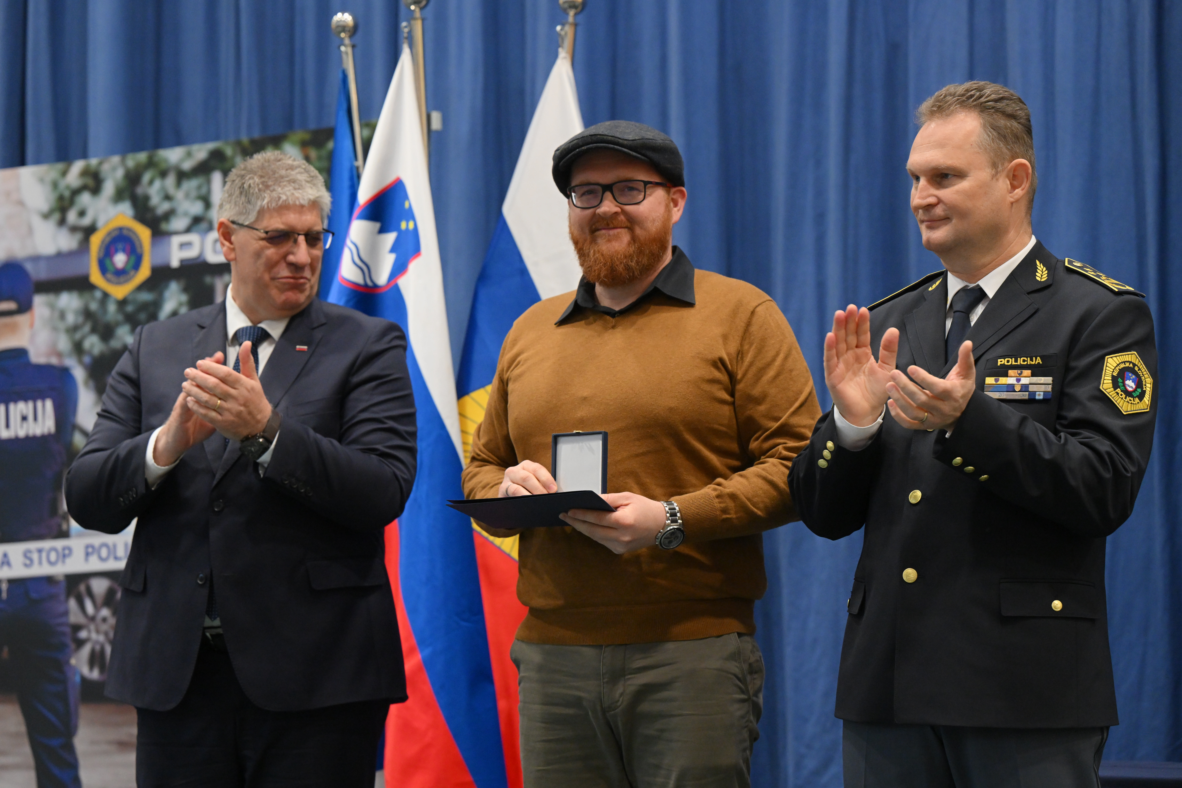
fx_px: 2955
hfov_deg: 22.6
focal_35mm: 90
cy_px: 394
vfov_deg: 15.2
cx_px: 591
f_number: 4
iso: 3200
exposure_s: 1/250
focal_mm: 90
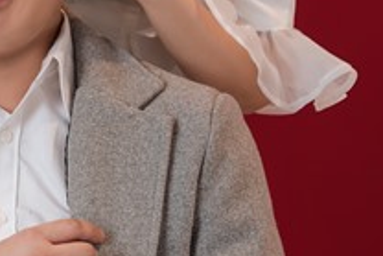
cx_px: -94
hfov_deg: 7.3
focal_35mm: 281
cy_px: 15
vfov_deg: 4.9
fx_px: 2992
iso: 50
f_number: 3.2
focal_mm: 70
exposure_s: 1/100
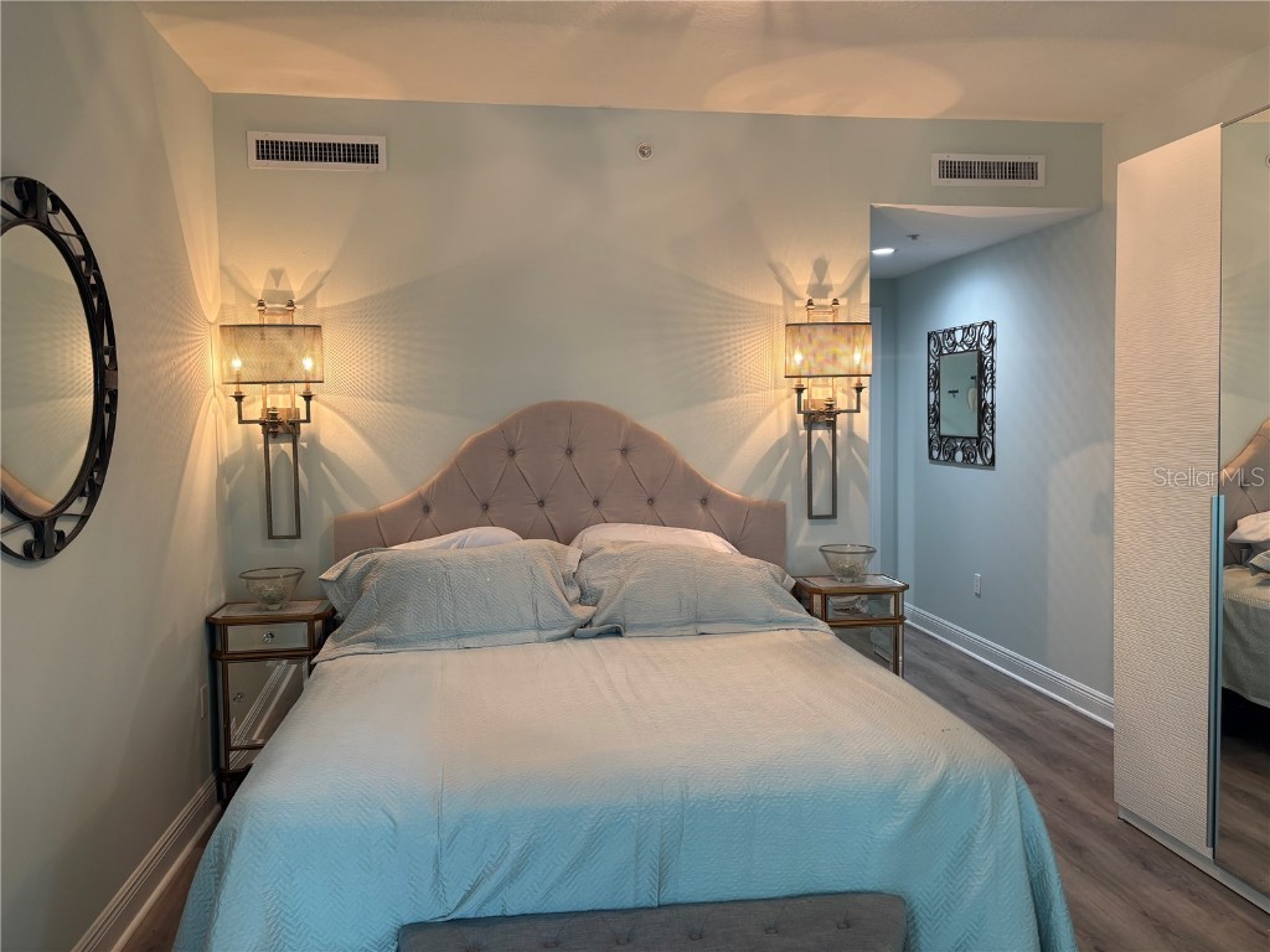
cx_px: 635
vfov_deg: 53.1
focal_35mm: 26
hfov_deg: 67.3
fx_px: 954
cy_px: 476
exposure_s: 1/60
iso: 100
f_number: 1.6
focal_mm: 5.96
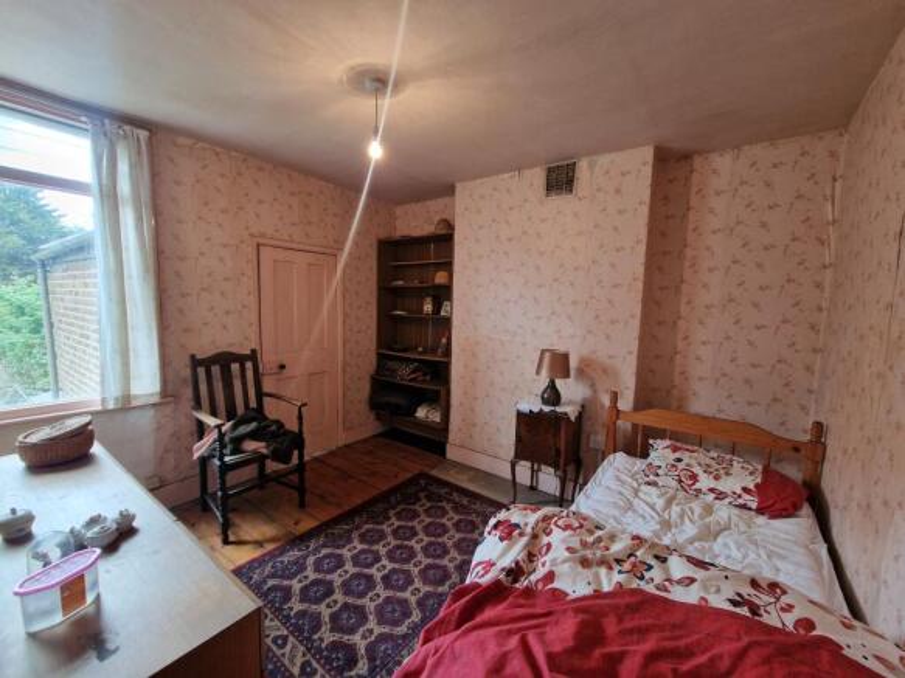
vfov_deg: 89.9
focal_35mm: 13
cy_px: 339
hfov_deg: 106.2
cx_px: 452
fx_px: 340
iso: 125
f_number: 2.2
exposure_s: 1/50
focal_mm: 2.2
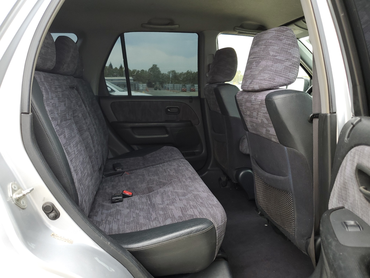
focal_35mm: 26
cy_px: 139
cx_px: 185
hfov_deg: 67.3
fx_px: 278
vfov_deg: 53.1
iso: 50
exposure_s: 1/217
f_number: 1.5
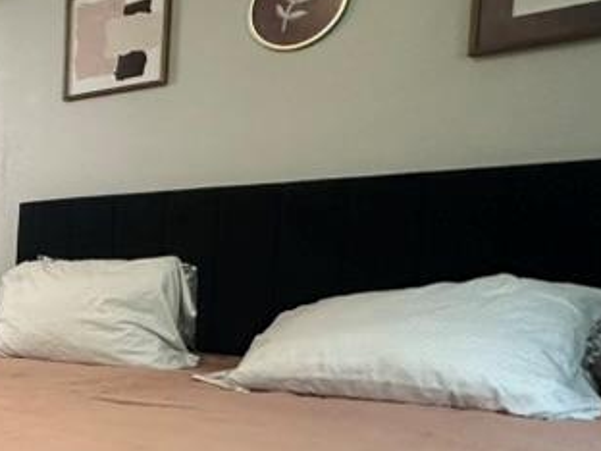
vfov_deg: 30.9
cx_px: -243
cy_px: 349
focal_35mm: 46
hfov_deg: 29.7
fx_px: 799
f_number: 2.2
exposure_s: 1/60
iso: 640
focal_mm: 2.22
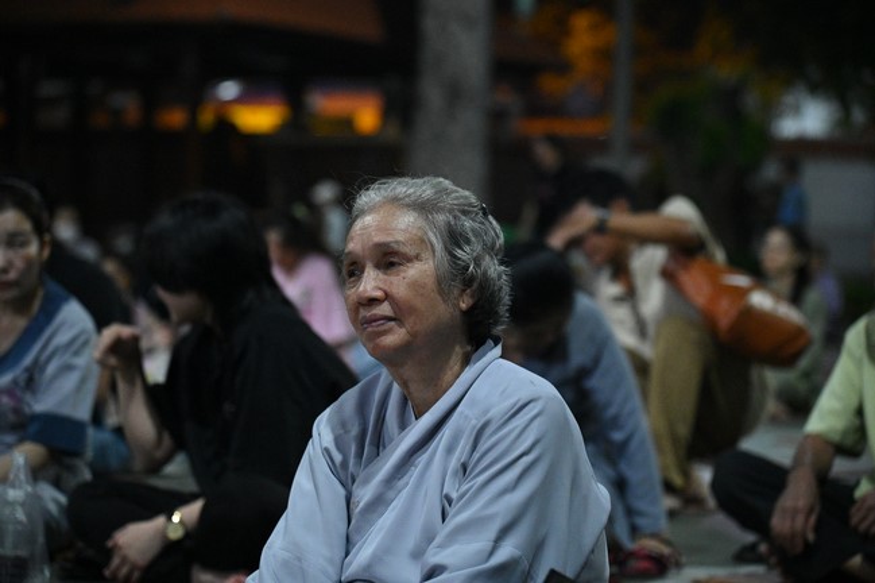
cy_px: 292
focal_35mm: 120
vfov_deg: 11.4
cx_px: 438
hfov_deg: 17.1
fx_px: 2915
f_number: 4.5
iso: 12800
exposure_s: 1/200
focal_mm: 120
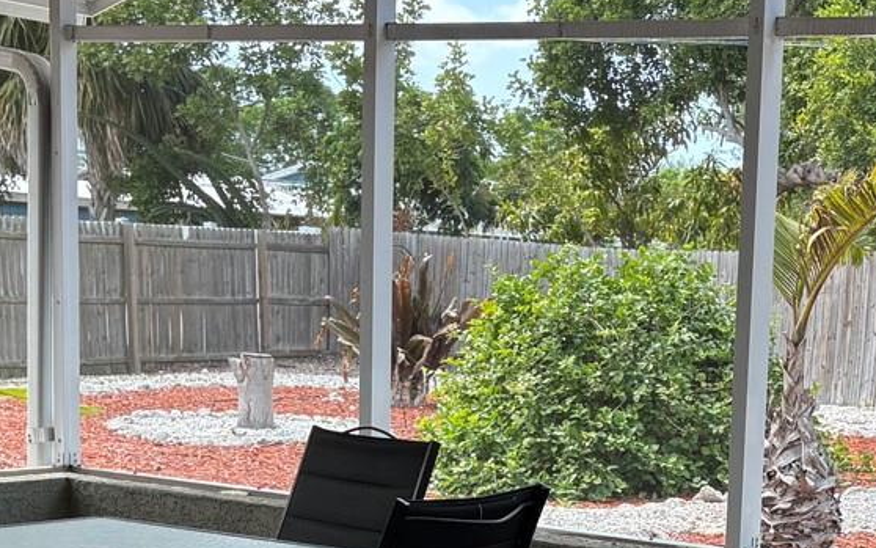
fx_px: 1886
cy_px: 570
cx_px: 824
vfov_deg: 16.1
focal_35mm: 79
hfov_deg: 25.2
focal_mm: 5.96
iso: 40
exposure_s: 1/137
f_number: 1.6
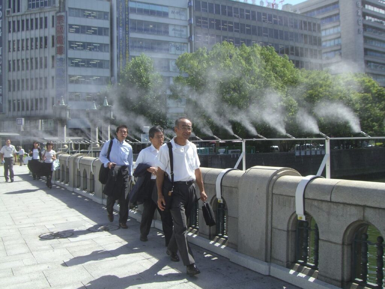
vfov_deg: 37.7
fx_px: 423
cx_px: 192
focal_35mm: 38
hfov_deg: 49.0
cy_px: 144
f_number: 4.3
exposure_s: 1/400
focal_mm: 6.2
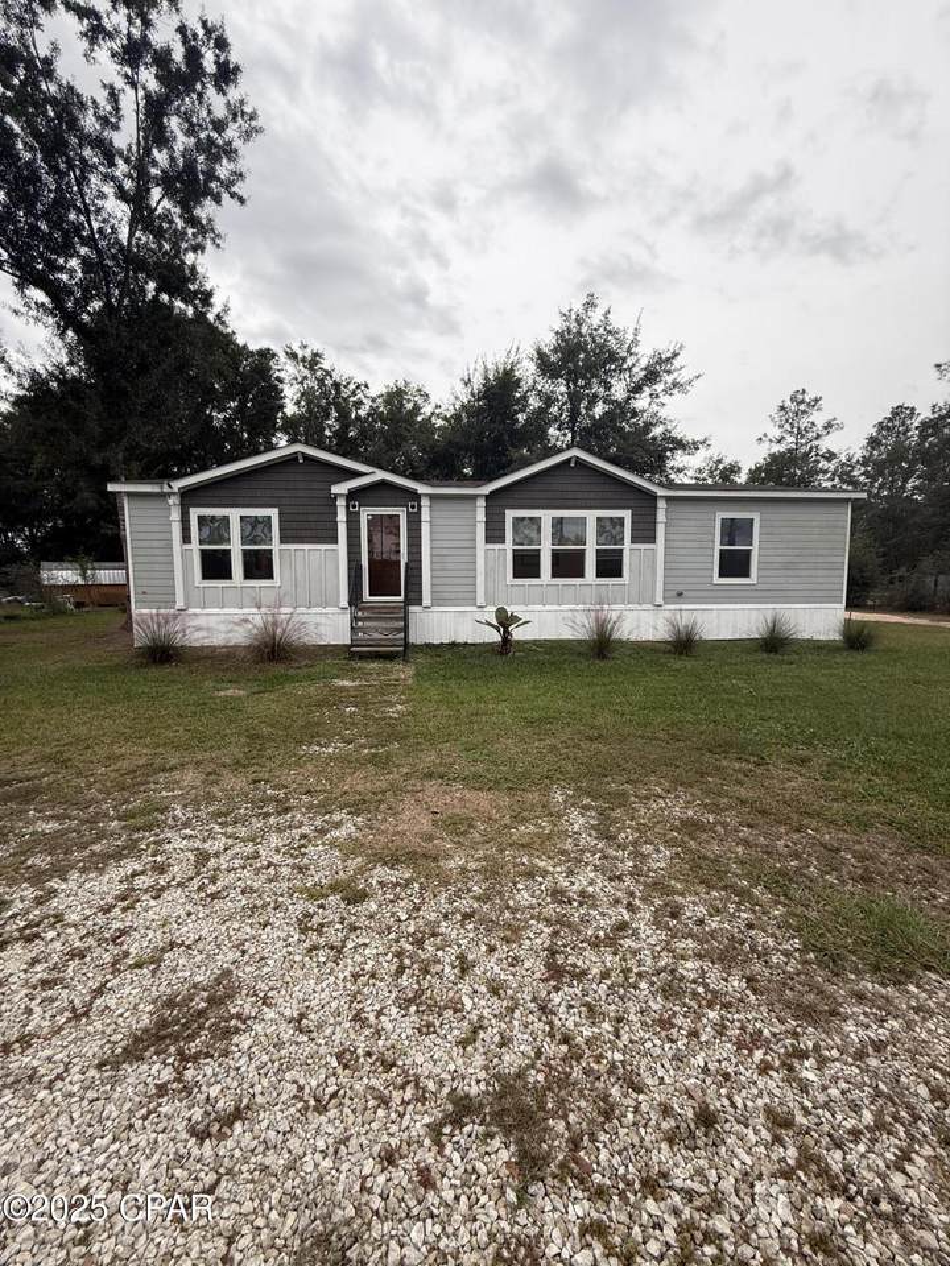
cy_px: 633
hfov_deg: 85.7
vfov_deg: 102.1
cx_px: 475
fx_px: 512
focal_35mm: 14
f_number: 2.2
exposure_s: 1/99
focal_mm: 2.22
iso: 80
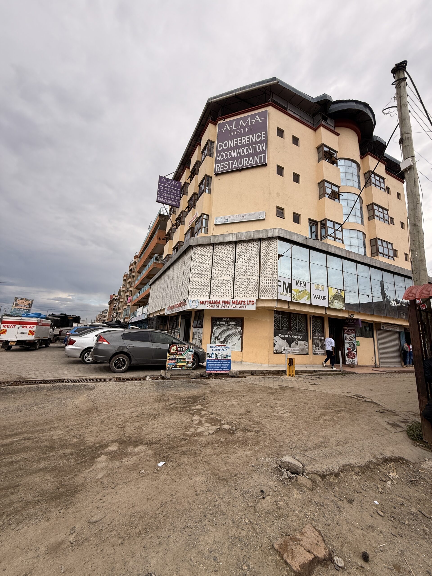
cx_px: 216
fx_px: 233
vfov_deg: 102.1
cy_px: 288
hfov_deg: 85.7
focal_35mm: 14
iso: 50
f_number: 2.2
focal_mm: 2.22
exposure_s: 1/1497
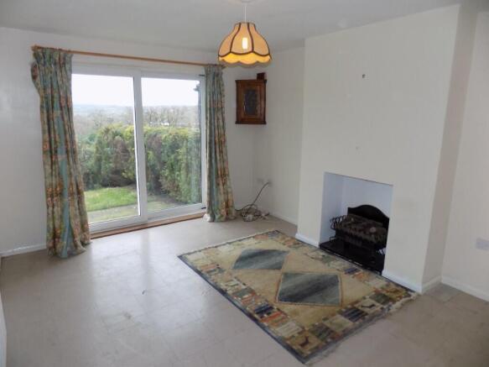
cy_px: 184
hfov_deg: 73.9
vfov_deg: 58.9
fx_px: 325
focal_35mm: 23
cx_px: 244
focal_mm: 4
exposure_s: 1/30
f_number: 3.1
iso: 250
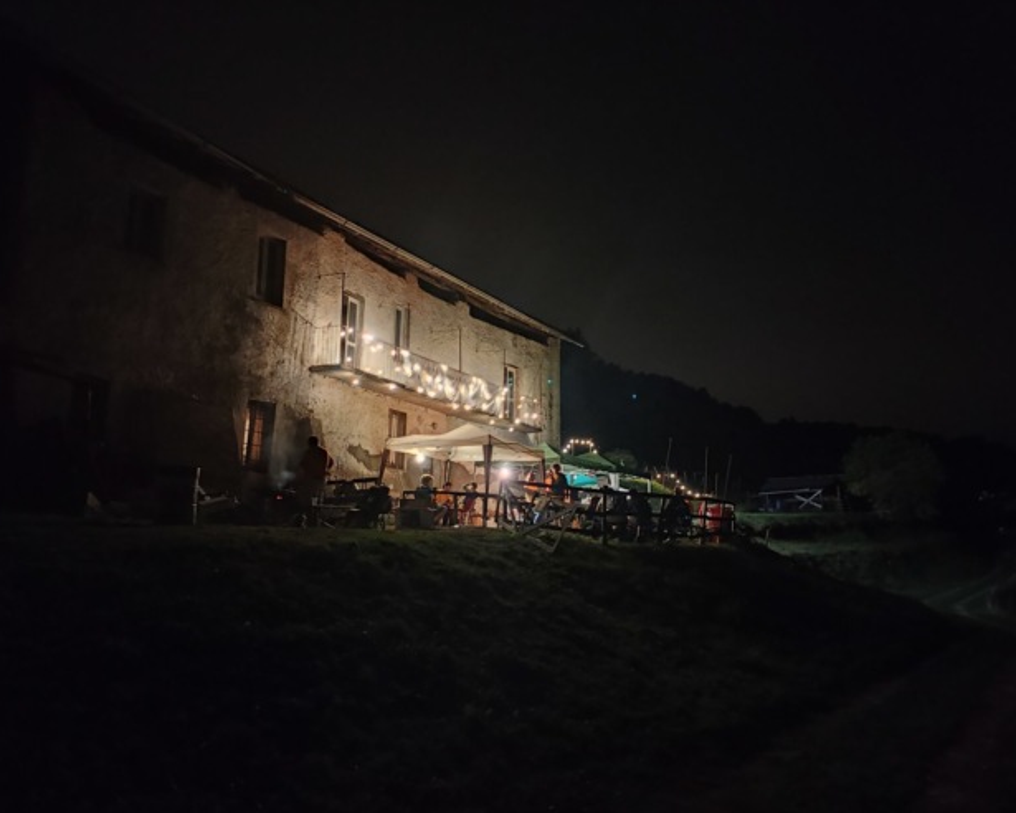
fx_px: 812
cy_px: 418
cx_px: 527
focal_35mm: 27
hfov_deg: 64.0
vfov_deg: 53.2
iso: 2394
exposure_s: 1/8
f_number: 1.89
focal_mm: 5.43
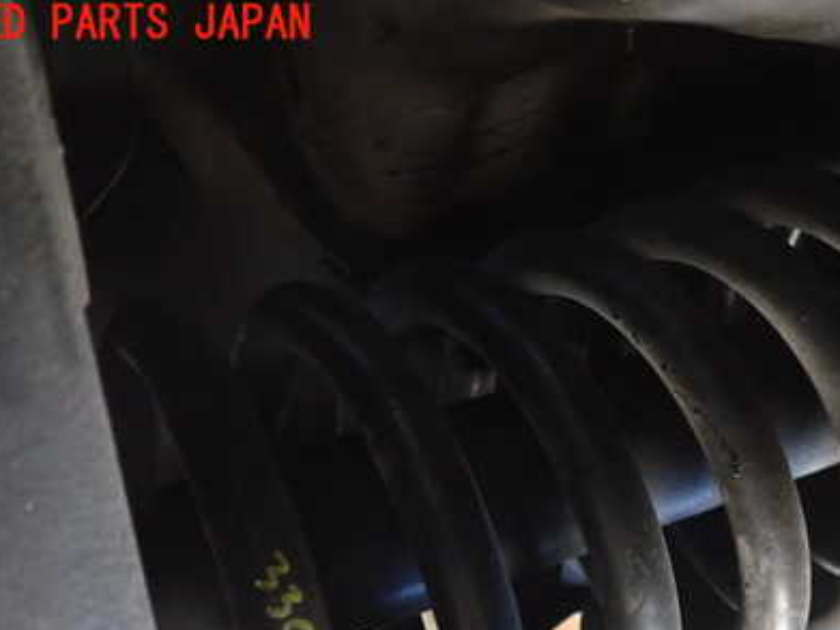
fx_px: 1116
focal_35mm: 46
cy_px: 482
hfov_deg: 40.7
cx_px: 565
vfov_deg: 30.9
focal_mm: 5.4
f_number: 2.3
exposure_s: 1/30
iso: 640
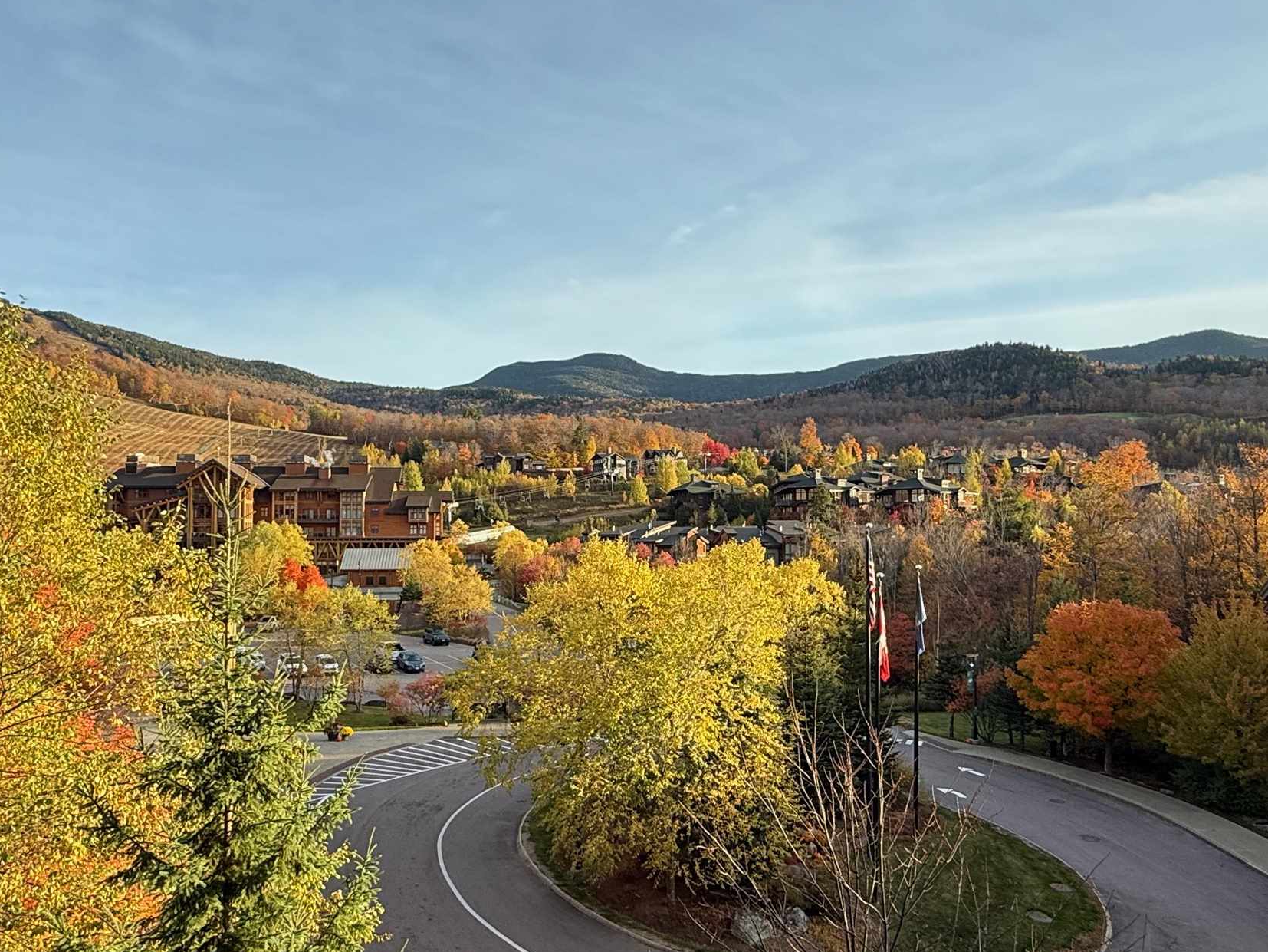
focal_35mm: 26
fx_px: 953
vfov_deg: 53.1
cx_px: 622
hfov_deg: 67.3
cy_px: 484
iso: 64
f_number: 2.2
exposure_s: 1/338
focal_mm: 2.22
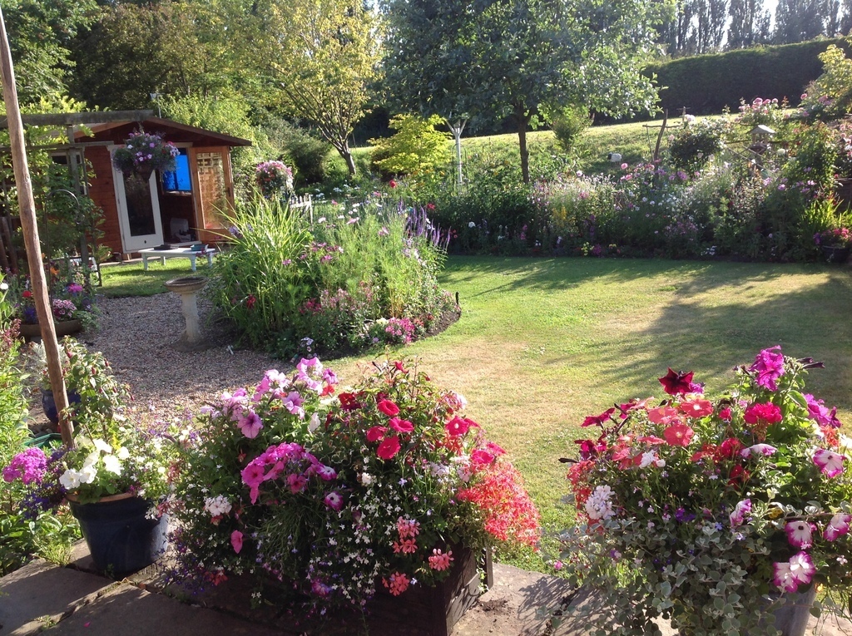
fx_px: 860
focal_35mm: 35
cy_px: 318
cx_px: 426
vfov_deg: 40.6
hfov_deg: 52.7
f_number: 2.4
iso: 50
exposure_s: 1/438
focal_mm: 4.28
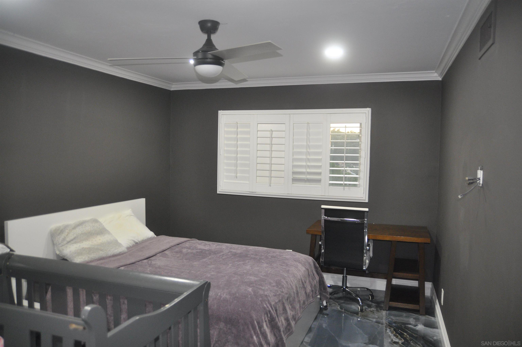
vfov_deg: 28.0
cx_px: 261
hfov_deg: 41.2
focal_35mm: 48
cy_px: 174
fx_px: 695
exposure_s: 1/125
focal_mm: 32
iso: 800
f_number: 2.8
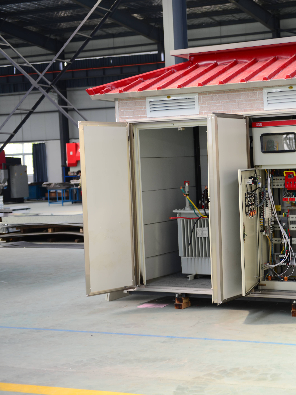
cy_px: 198
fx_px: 741
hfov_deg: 21.9
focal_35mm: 65
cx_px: 279
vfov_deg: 29.8
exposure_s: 1/30
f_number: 2.8
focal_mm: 45
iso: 100
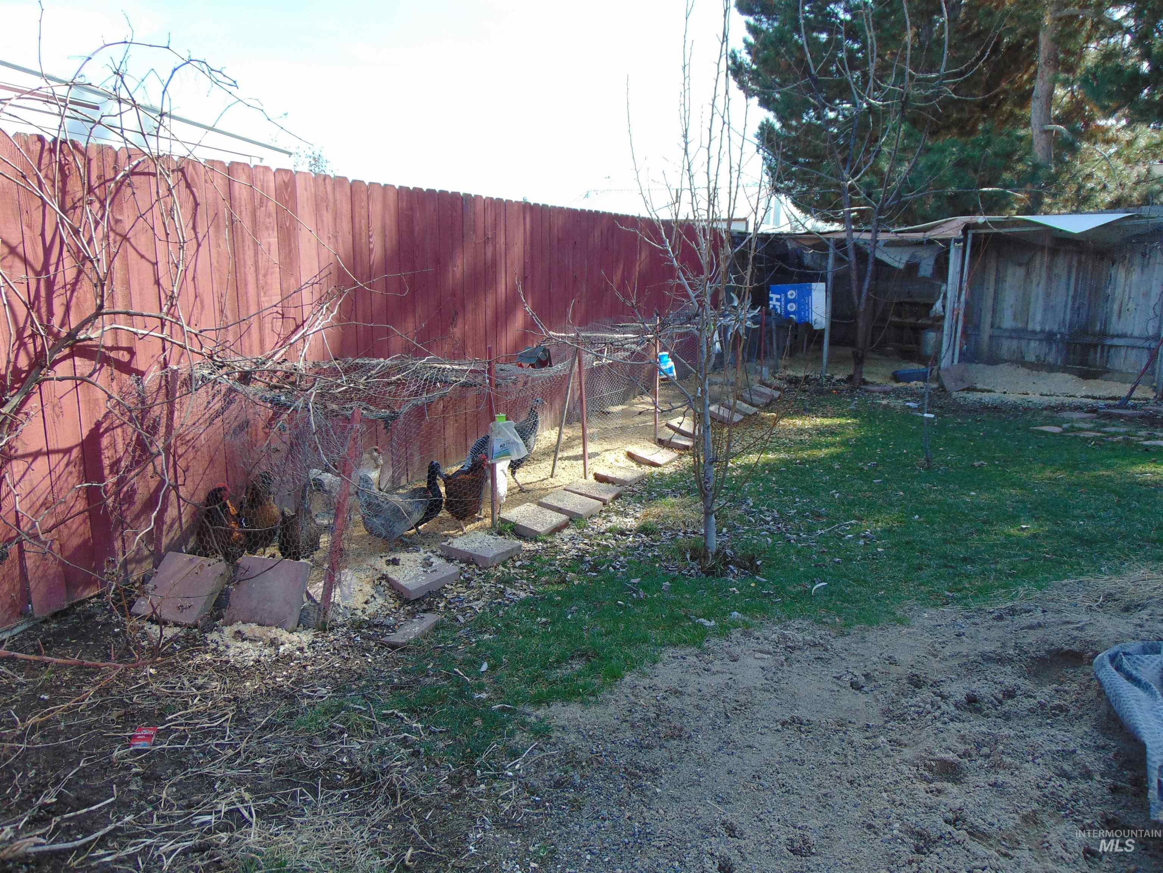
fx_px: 840
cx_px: 582
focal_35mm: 25
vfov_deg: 54.9
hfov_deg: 69.4
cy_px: 436
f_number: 3
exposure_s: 1/320
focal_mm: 4.5
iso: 80
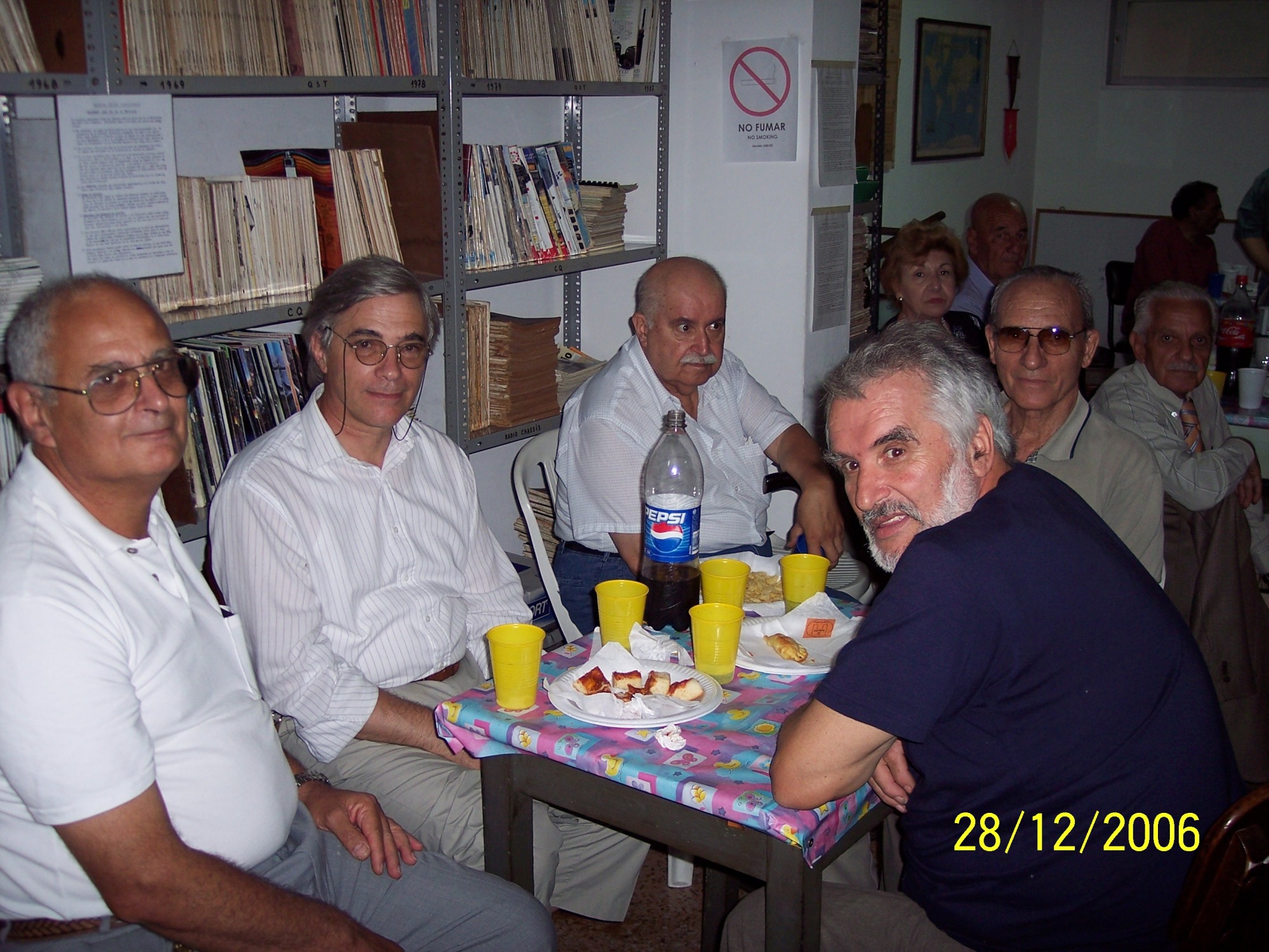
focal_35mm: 39
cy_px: 476
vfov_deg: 36.8
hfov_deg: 47.9
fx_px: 1430
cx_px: 634
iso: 100
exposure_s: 1/60
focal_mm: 8
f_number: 2.8
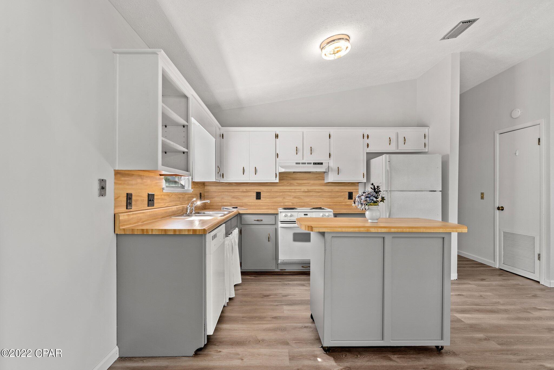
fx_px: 258
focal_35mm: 17
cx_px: 277
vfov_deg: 71.1
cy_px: 185
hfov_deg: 94.0
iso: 400
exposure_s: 1/10
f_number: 8
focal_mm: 16.8
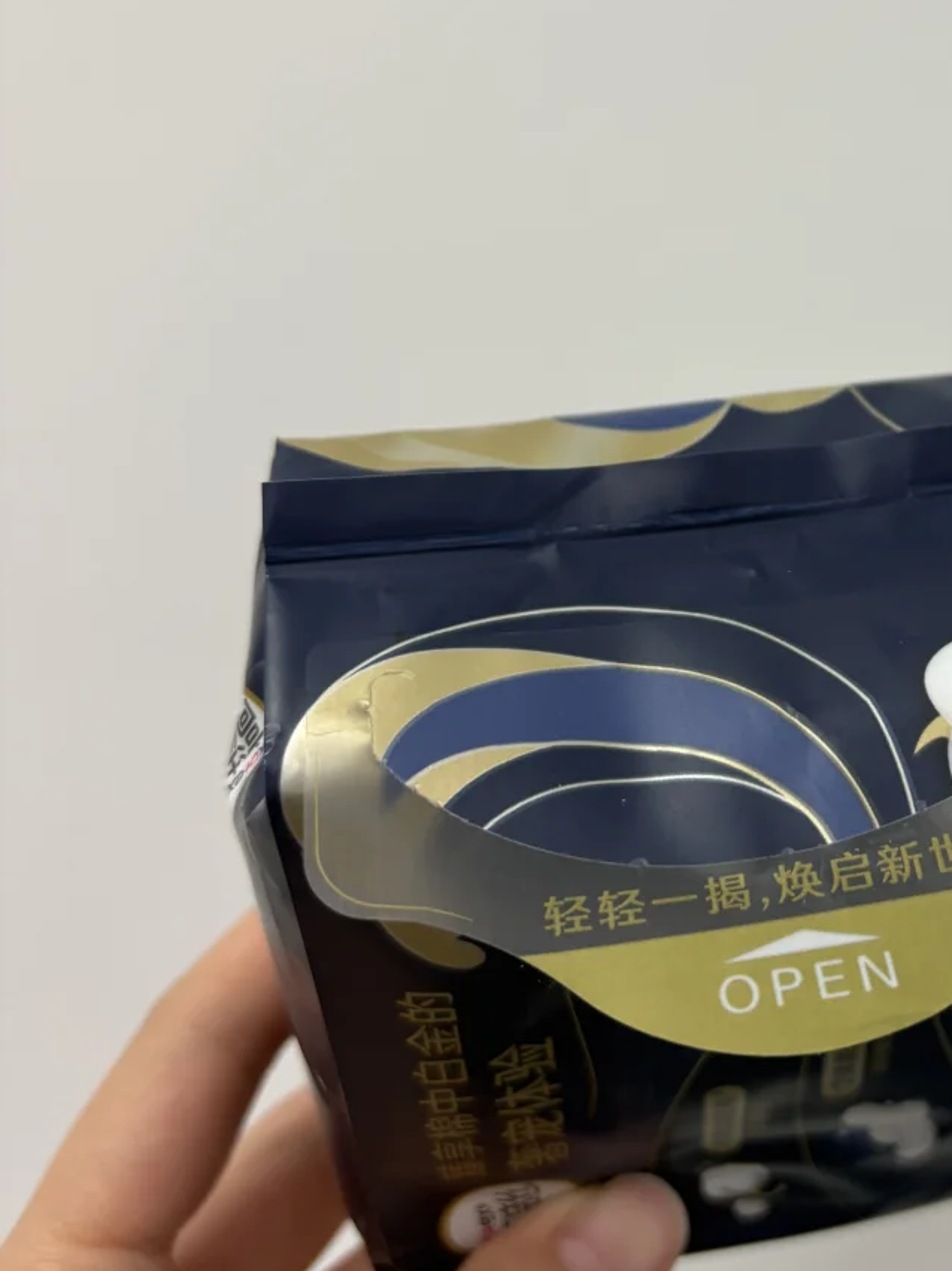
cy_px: 442
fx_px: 1614
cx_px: 800
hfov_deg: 31.8
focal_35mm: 44
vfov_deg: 42.5
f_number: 1.6
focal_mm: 5.96
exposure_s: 1/50
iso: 64
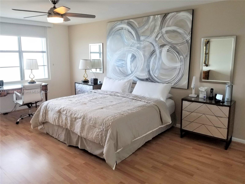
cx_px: 122
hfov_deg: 67.3
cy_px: 92
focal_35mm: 26
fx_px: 184
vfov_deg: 53.1
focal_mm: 4.25
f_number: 1.7
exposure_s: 1/120
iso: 80
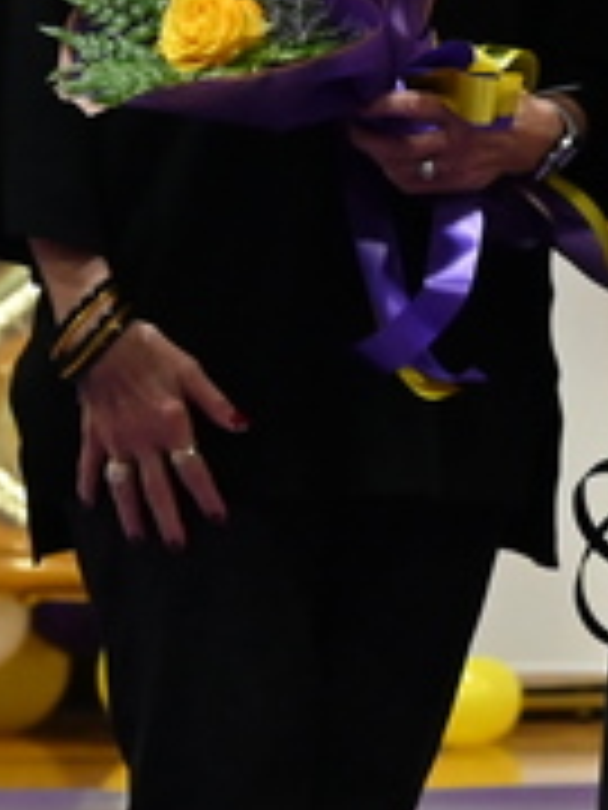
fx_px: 9250
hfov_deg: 3.7
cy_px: 68
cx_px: 1000
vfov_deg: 5.0
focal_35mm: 395
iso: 3200
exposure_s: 1/125
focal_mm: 72
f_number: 6
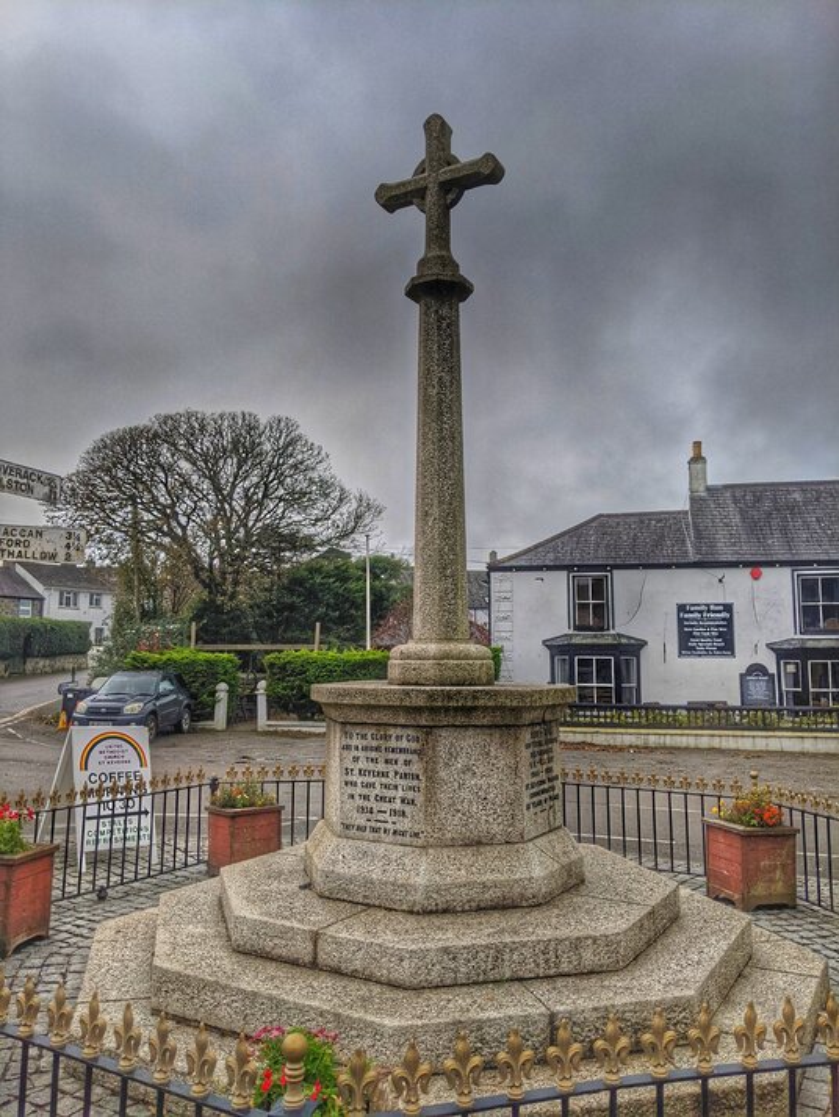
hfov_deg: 51.4
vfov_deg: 65.3
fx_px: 872
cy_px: 558
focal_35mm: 27
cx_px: 420
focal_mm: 4.44
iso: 58
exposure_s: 1/782
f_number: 1.8
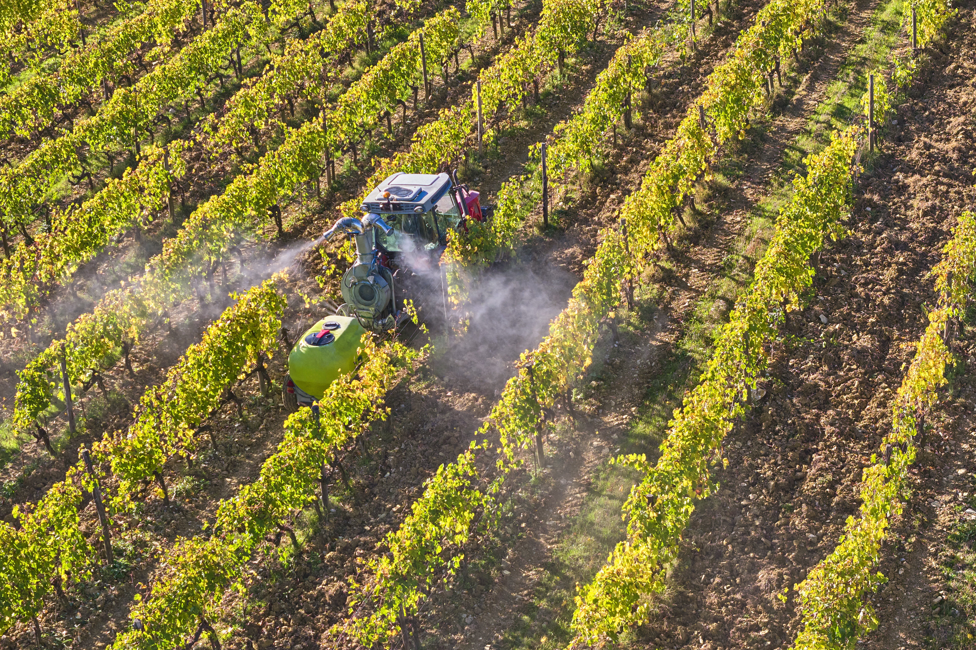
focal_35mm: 74
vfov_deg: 18.4
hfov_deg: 27.3
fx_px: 2006
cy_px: 369
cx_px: 482
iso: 400
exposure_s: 1/200
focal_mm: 19.35
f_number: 2.8
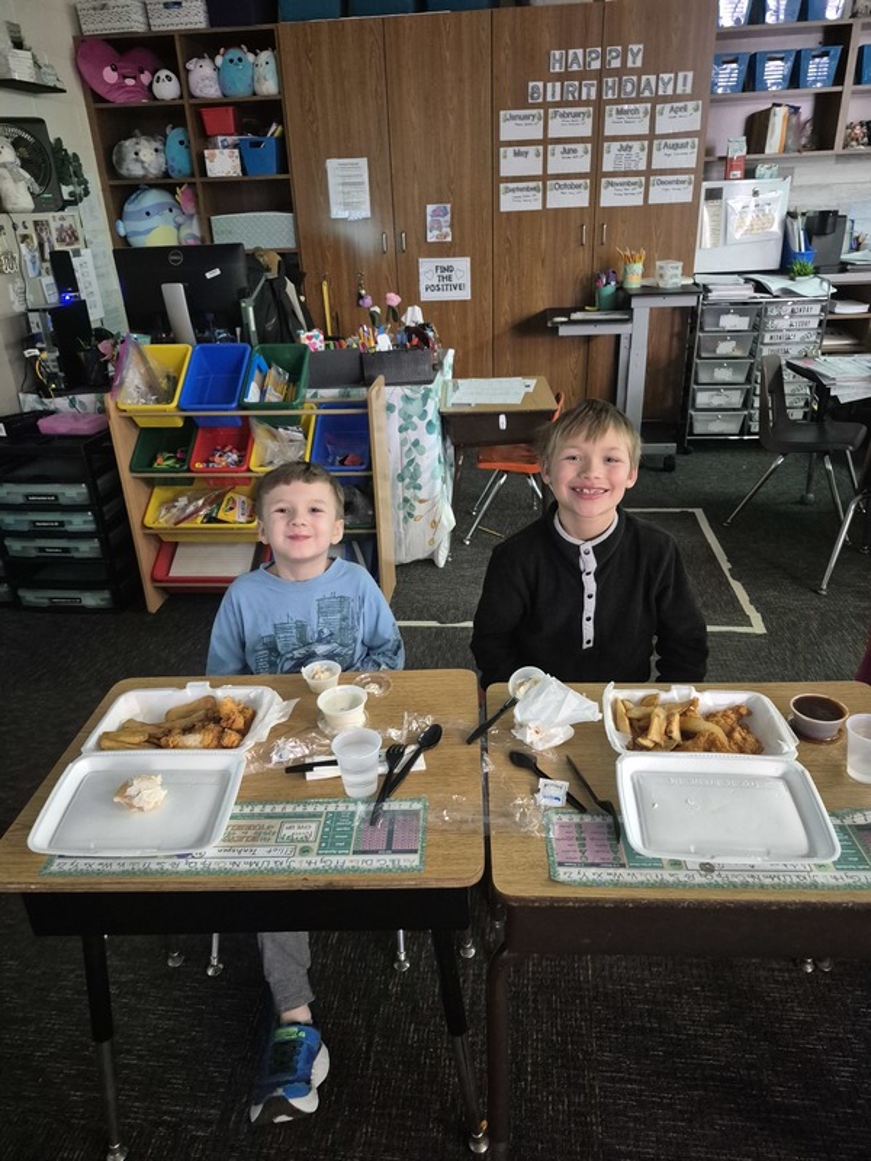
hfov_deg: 58.9
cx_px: 436
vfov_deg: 73.9
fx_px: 772
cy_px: 580
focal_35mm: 23
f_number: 1.8
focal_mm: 5.4
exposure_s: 1/60
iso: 1600
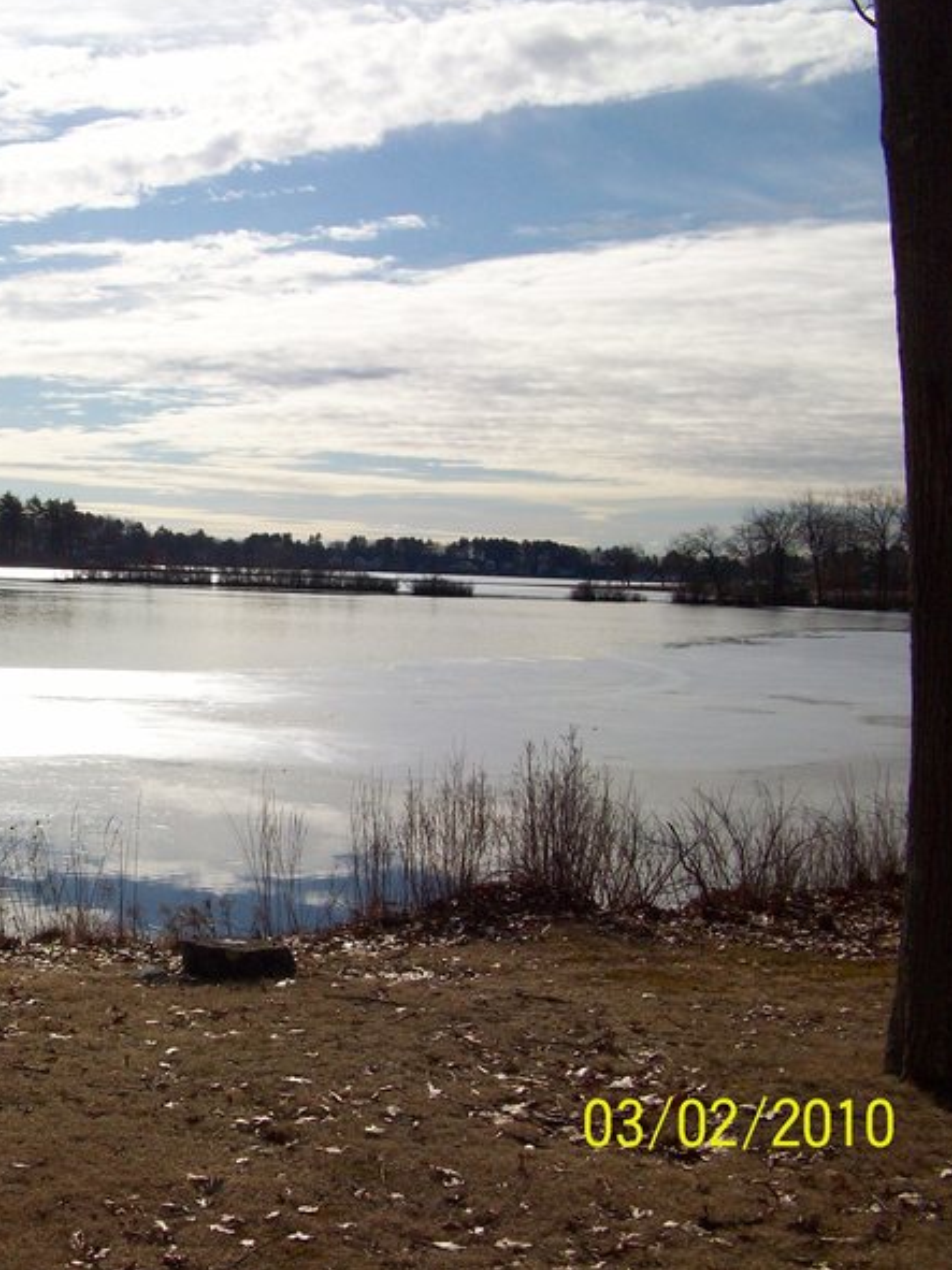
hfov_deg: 30.3
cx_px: 122
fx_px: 1687
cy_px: 634
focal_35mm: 46
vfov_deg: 41.2
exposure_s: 1/1401
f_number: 5.5
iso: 80
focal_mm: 5.7
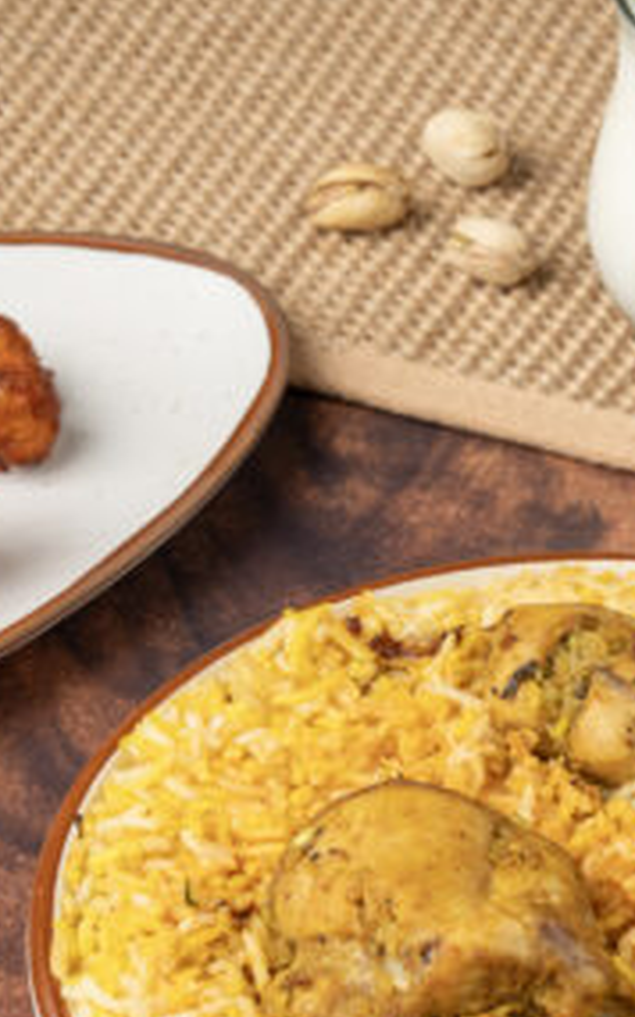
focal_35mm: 247
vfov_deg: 8.5
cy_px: 728
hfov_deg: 5.3
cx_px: 546
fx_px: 6843
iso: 64
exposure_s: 1/200
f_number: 16
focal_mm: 90
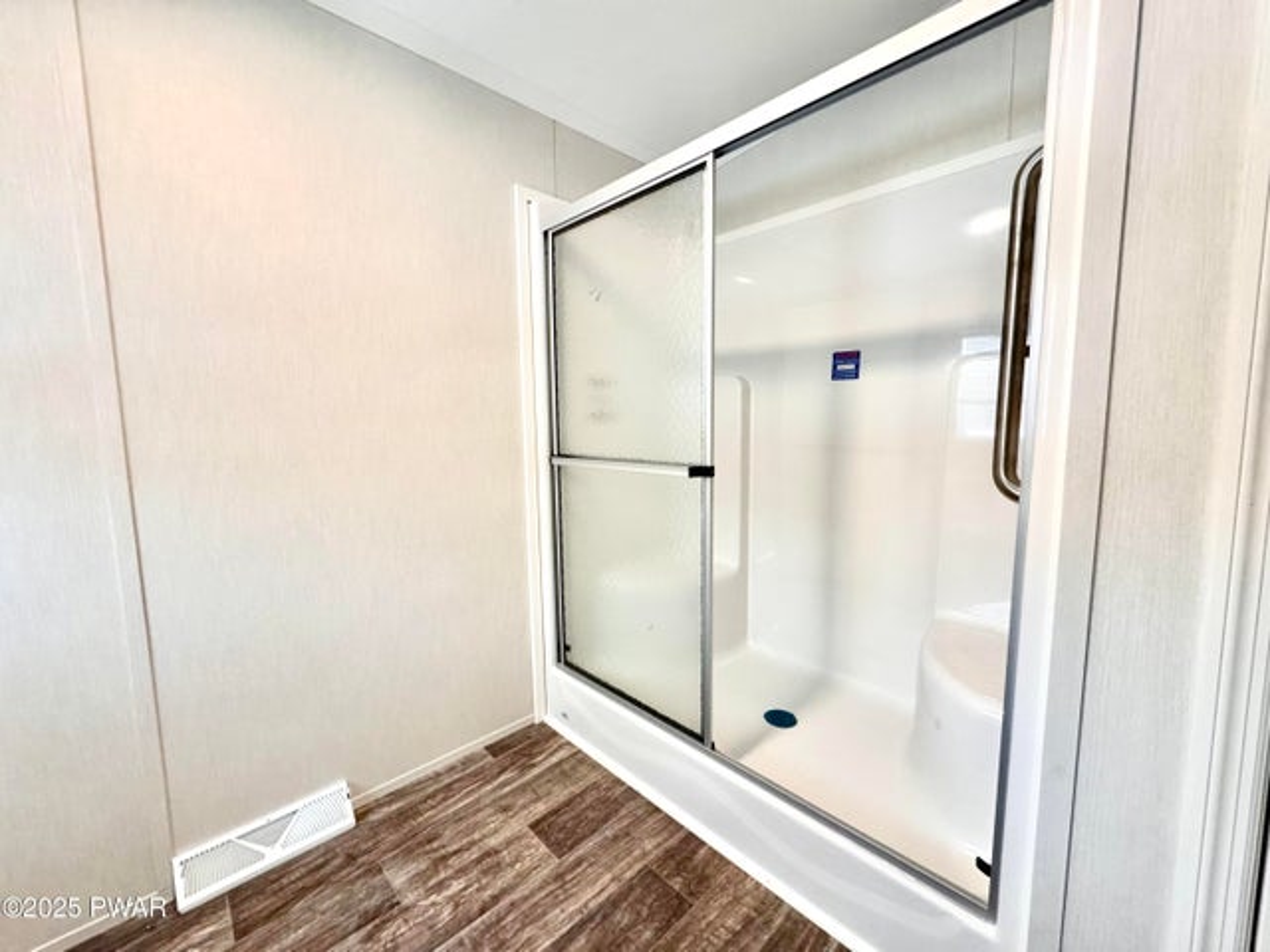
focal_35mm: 14
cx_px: 635
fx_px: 514
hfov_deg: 102.1
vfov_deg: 85.7
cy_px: 476
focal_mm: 2.22
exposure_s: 1/120
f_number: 2.2
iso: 320
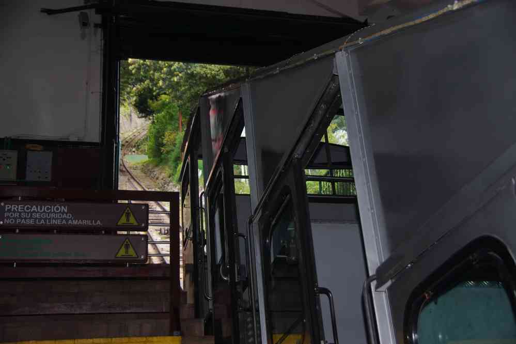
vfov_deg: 27.5
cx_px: 258
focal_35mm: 49
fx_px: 702
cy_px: 172
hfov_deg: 40.3
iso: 400
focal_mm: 32.5
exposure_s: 1/80
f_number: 4
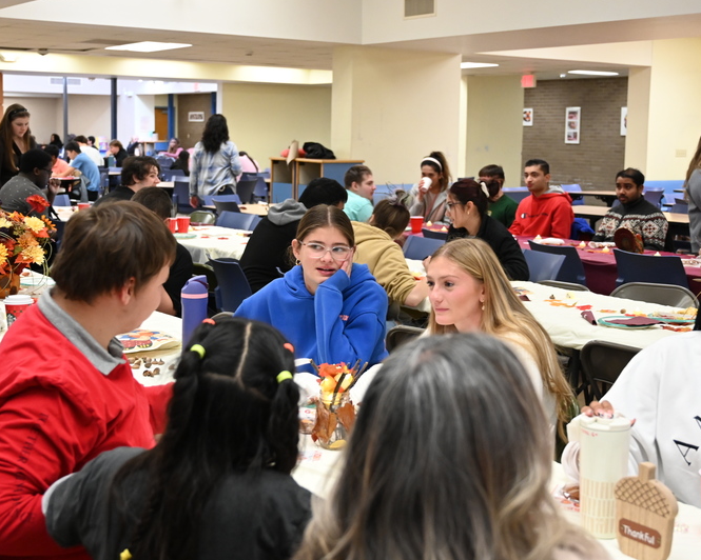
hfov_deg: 36.0
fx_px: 1079
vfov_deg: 29.1
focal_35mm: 52
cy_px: 244
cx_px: 353
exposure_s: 1/125
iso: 2800
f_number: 4
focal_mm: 36
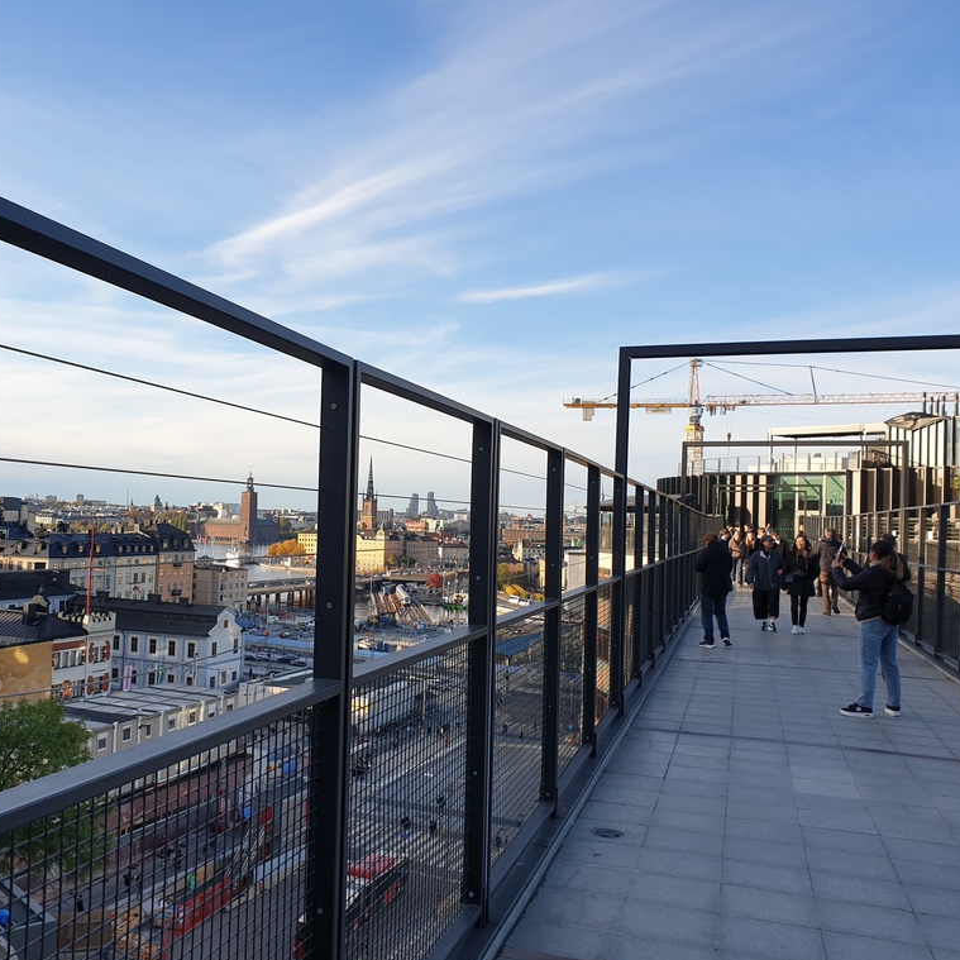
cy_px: 483
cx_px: 345
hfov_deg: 51.8
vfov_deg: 52.5
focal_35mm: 31
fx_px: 973
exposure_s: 1/668
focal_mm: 4.3
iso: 50
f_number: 2.4
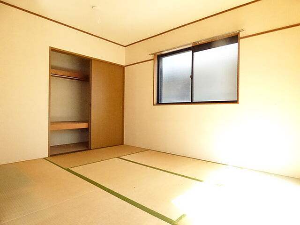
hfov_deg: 81.7
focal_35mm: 20
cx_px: 150
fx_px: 173
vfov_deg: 66.0
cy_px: 112
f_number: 2.8
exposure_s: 1/1000
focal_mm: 3.58
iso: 3200
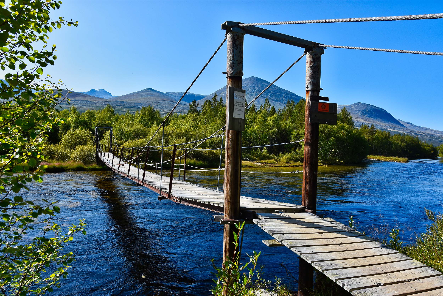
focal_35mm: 27
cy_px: 148
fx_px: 332
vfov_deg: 47.9
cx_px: 222
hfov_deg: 67.4
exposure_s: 1/500
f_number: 8
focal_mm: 18
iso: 220
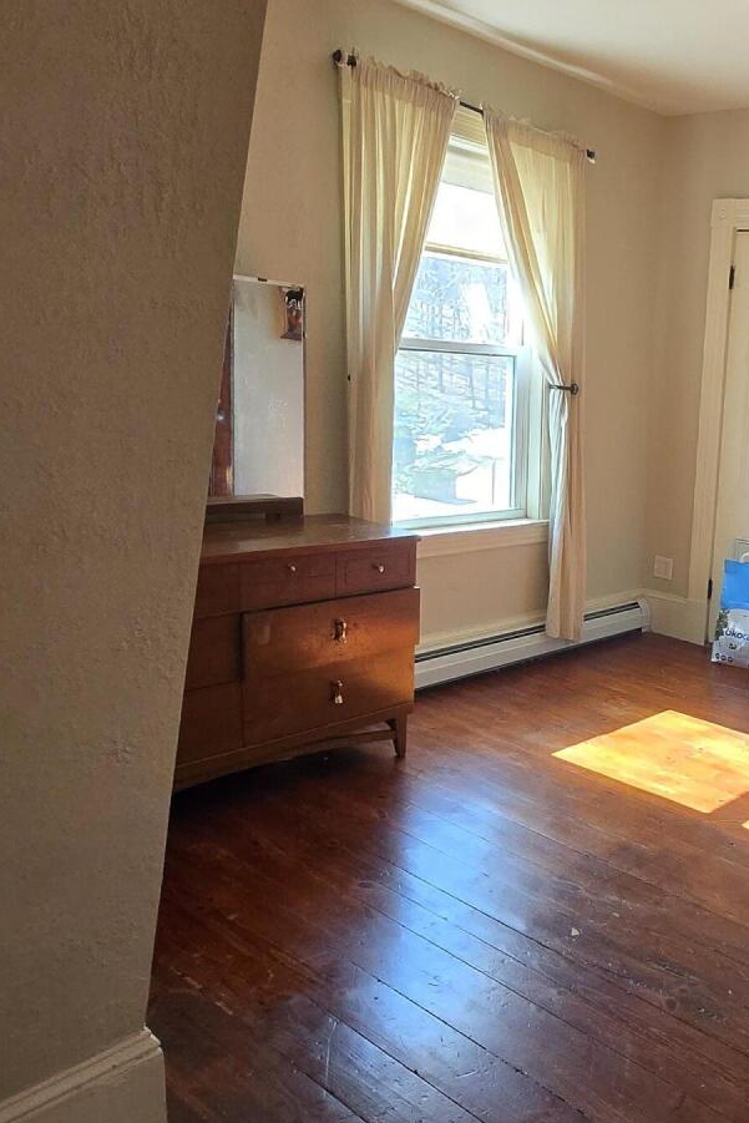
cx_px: 684
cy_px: 598
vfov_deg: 61.9
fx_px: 936
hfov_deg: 40.1
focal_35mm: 30
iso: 160
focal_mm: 1.7
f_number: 2.2
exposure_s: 1/60
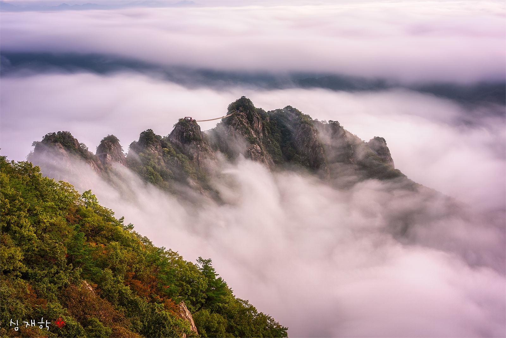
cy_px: 169
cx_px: 253
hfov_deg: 39.6
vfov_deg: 27.0
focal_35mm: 50
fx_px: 703
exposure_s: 5
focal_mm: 50
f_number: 13
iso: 250
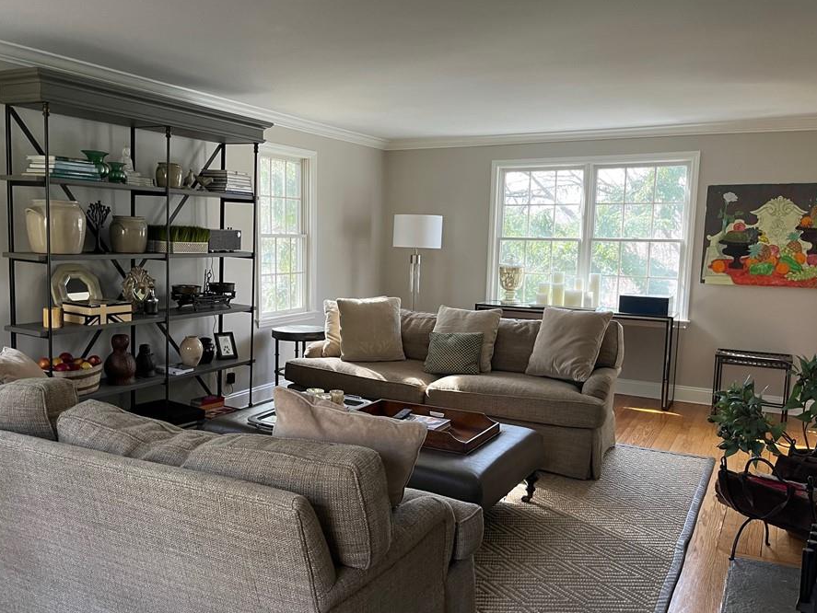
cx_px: 359
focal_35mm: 30
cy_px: 318
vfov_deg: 46.8
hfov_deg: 59.8
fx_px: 708
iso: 125
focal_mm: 5.1
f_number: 1.6
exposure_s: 1/66
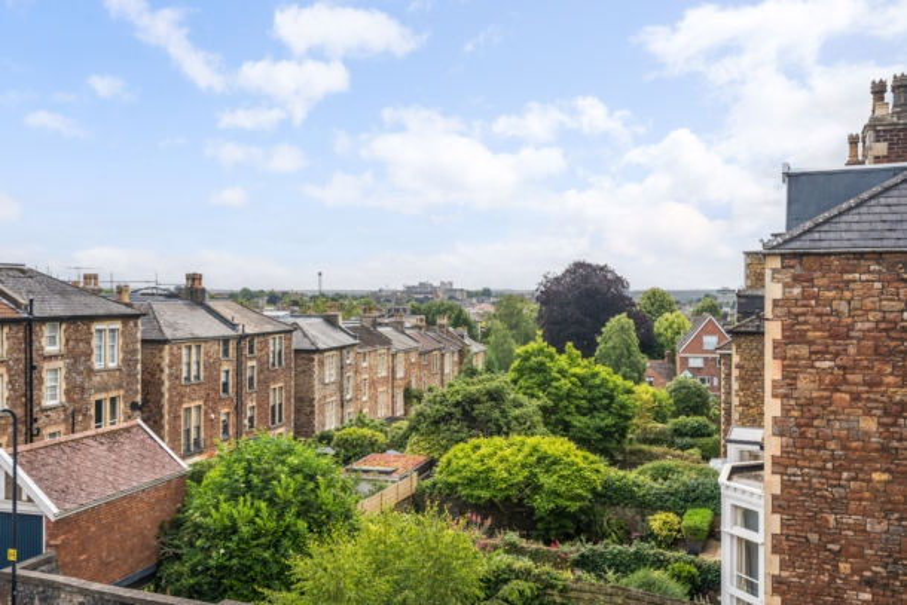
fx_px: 857
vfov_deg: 38.9
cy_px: 302
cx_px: 454
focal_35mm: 34
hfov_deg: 55.8
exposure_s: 1/1000
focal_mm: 34
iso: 640
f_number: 8
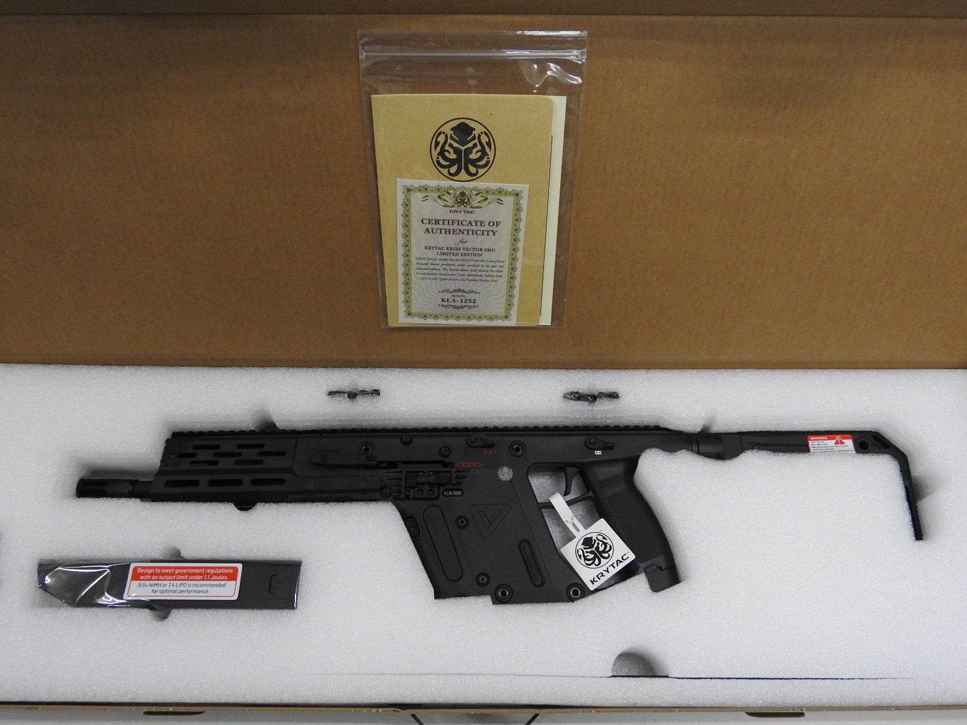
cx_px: 484
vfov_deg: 49.7
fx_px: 782
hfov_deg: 63.4
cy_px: 362
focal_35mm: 28
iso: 400
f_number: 3.5
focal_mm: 5
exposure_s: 1/60
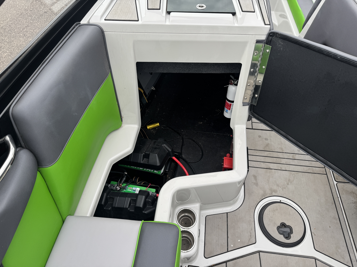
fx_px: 248
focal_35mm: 24
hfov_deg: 71.6
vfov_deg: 56.8
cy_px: 134
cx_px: 178
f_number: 1.78
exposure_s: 1/460
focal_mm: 6.76
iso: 80
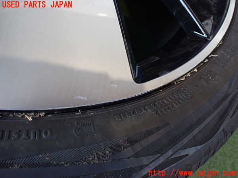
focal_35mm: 30
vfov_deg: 46.8
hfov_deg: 60.0
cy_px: 89
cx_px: 119
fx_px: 206
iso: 250
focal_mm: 5.4
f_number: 2.3
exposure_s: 1/125
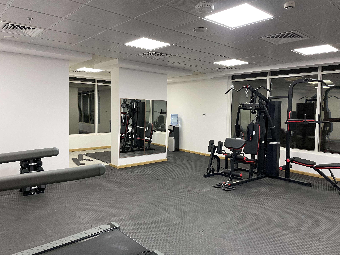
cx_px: 170
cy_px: 128
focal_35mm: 26
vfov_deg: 53.1
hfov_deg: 67.3
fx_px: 255
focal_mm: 4.2
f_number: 1.6
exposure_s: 1/50
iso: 125
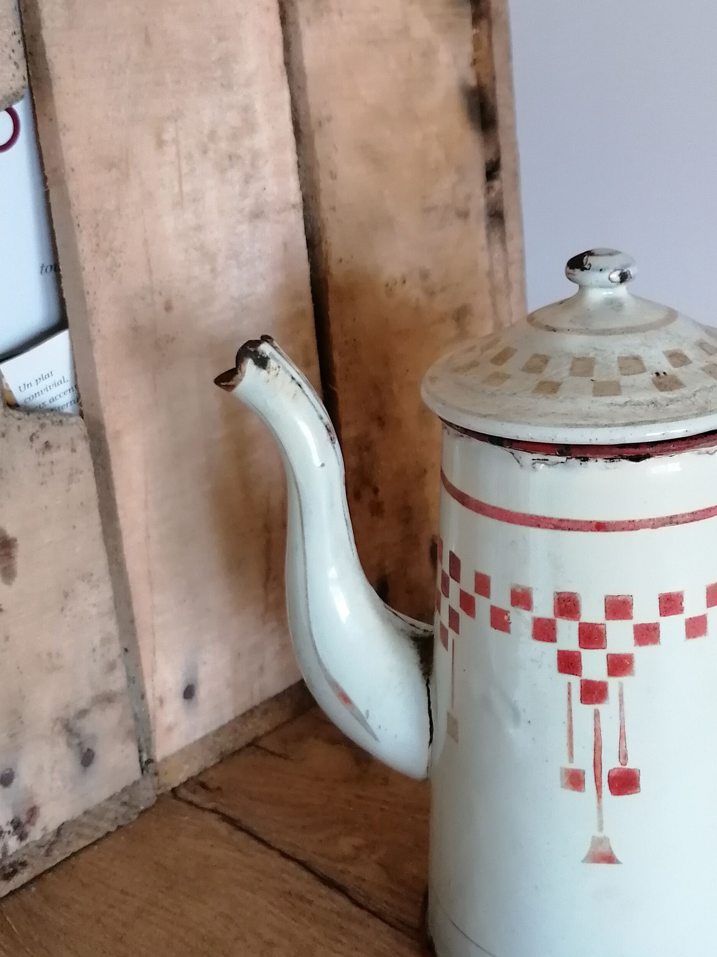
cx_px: 606
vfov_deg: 40.3
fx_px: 1298
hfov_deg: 29.9
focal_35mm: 47
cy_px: 387
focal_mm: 4.75
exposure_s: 1/33.3
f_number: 1.8
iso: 320
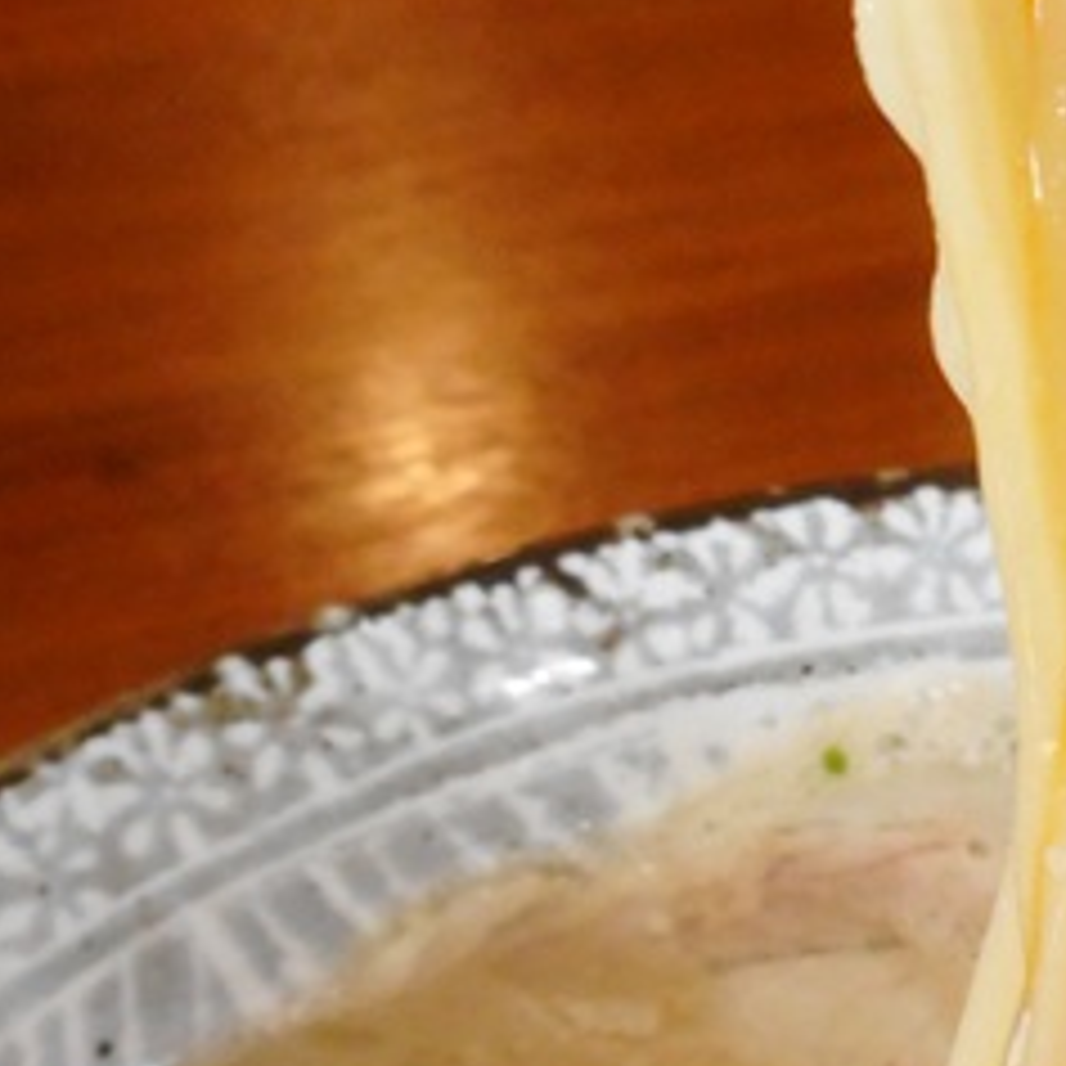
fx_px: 3623
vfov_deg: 16.7
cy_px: 666
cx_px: 981
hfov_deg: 16.5
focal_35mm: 104
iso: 400
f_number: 4
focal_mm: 5.2
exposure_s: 1/20
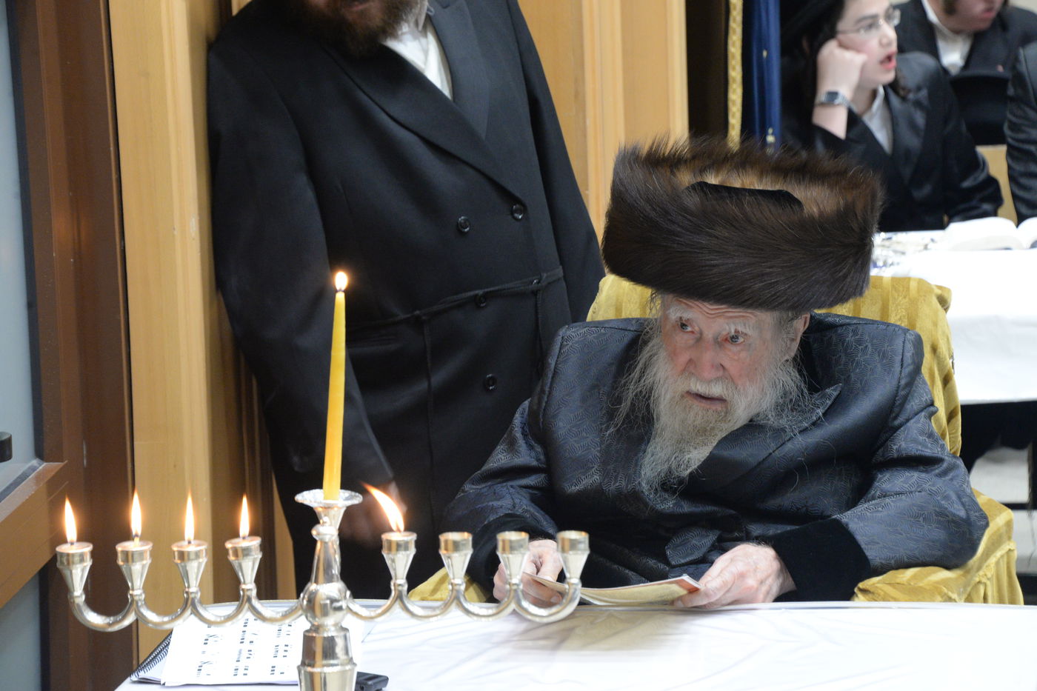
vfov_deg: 8.6
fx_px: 4608
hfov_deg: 12.8
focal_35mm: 160
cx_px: 518
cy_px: 346
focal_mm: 160
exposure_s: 1/40
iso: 4000
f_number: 5.6
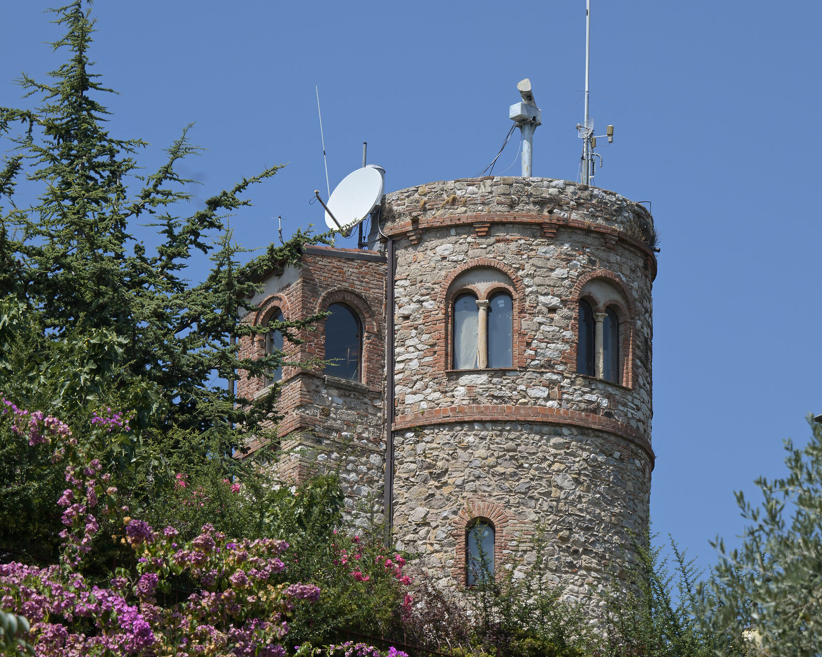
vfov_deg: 9.5
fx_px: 3965
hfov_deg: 11.8
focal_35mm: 163
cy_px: 488
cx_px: 410
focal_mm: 115
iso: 64
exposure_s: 1/160
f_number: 10
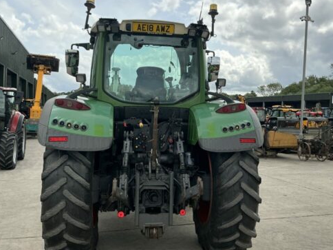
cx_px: 178
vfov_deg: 38.7
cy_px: 129
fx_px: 356
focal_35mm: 37
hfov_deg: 50.1
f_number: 1.8
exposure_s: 1/2227
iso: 25
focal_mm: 3
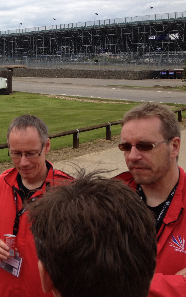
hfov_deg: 18.4
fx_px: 527
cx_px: -68
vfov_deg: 31.5
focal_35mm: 65
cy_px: 151
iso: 64
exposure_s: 1/606
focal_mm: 4.28
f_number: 2.4
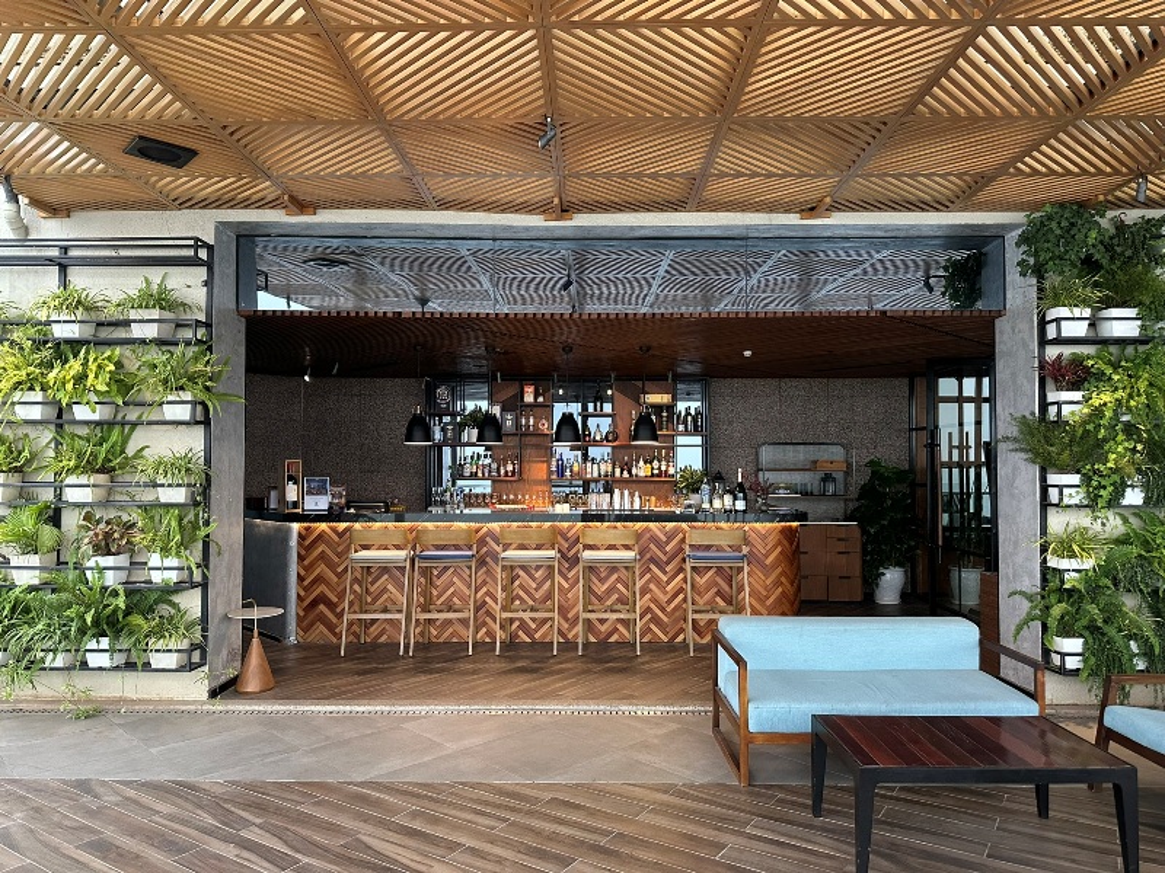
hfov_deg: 71.6
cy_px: 436
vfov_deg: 56.8
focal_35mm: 24
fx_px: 808
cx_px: 582
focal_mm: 6.86
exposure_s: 1/60
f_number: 1.78
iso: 400
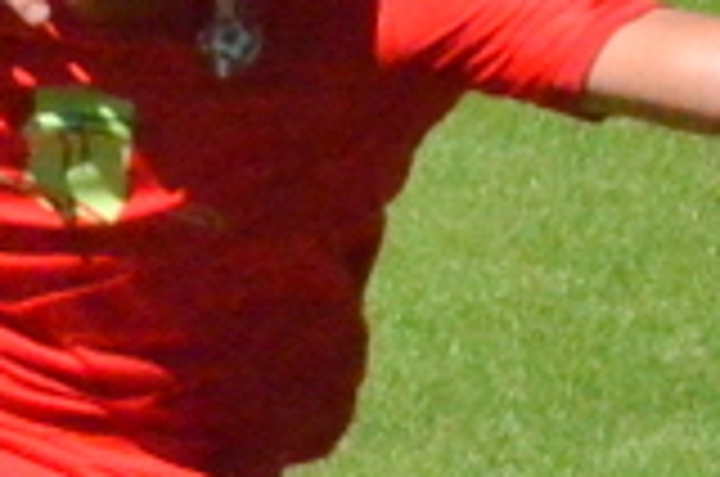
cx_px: -1318
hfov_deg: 1.1
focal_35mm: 1917
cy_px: 551
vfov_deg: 0.7
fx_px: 38263
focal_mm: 170
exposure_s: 1/8000
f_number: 14
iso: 6400
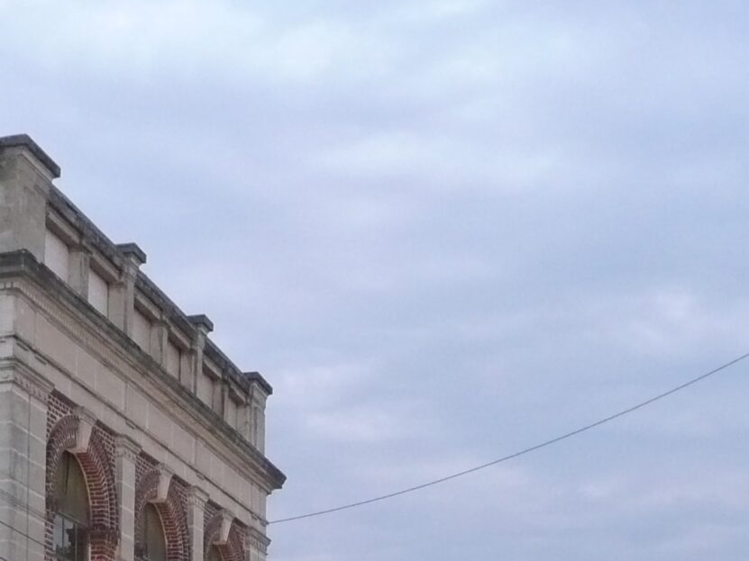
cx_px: 274
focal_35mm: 69
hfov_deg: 28.1
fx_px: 1493
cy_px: 641
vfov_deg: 20.2
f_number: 3.3
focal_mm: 4.6
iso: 320
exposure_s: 1/30
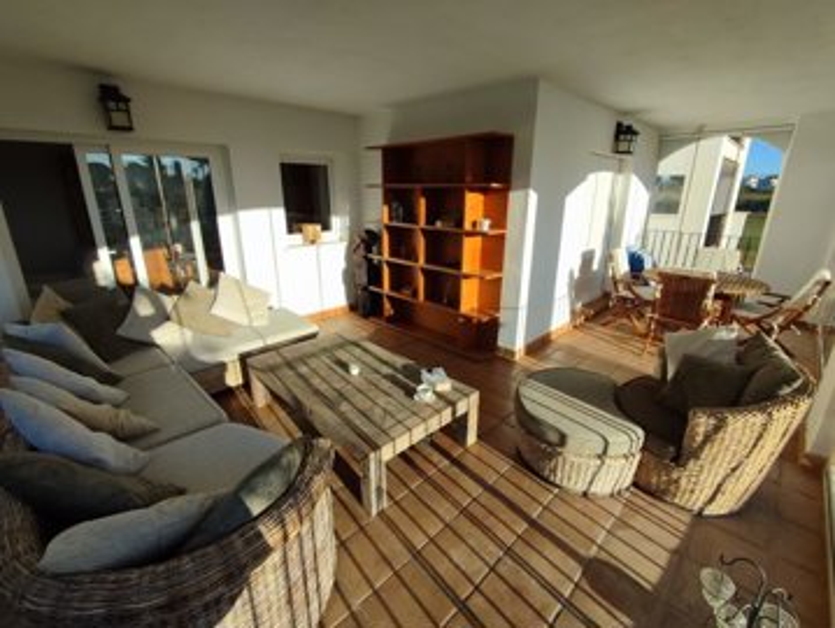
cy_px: 314
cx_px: 418
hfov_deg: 94.4
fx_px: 386
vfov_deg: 78.2
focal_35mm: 16
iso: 50
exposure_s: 1/1106
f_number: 2.2
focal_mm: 1.65
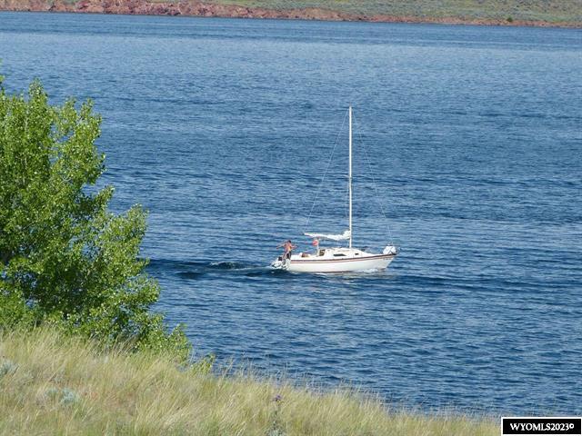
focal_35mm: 241
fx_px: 4052
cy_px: 218
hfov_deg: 8.2
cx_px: 291
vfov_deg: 6.2
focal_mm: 39.5
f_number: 4
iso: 100
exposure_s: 1/1000
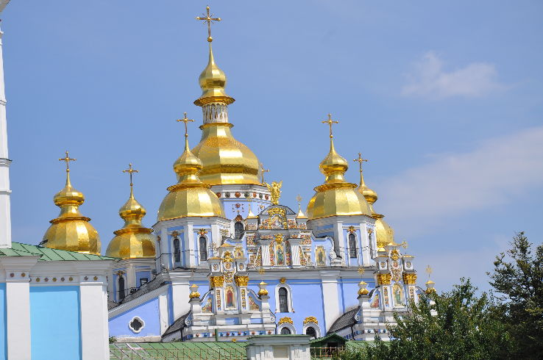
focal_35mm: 112
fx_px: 1695
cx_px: 272
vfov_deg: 12.1
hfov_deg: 18.2
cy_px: 180
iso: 200
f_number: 11
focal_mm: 75
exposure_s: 1/500
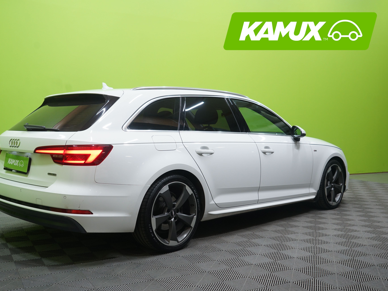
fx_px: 404
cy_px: 145
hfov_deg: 51.2
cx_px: 168
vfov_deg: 39.7
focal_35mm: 36
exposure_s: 1/25
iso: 800
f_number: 5.6
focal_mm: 33
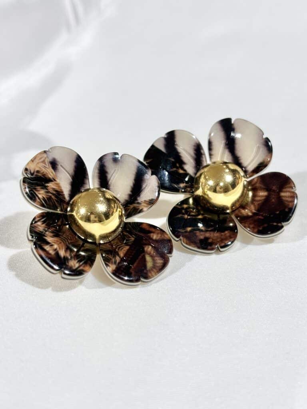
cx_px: 154
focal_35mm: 52
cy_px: 204
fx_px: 615
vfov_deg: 36.8
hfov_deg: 28.0
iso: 25
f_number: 1.6
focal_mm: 5.96
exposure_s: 1/104
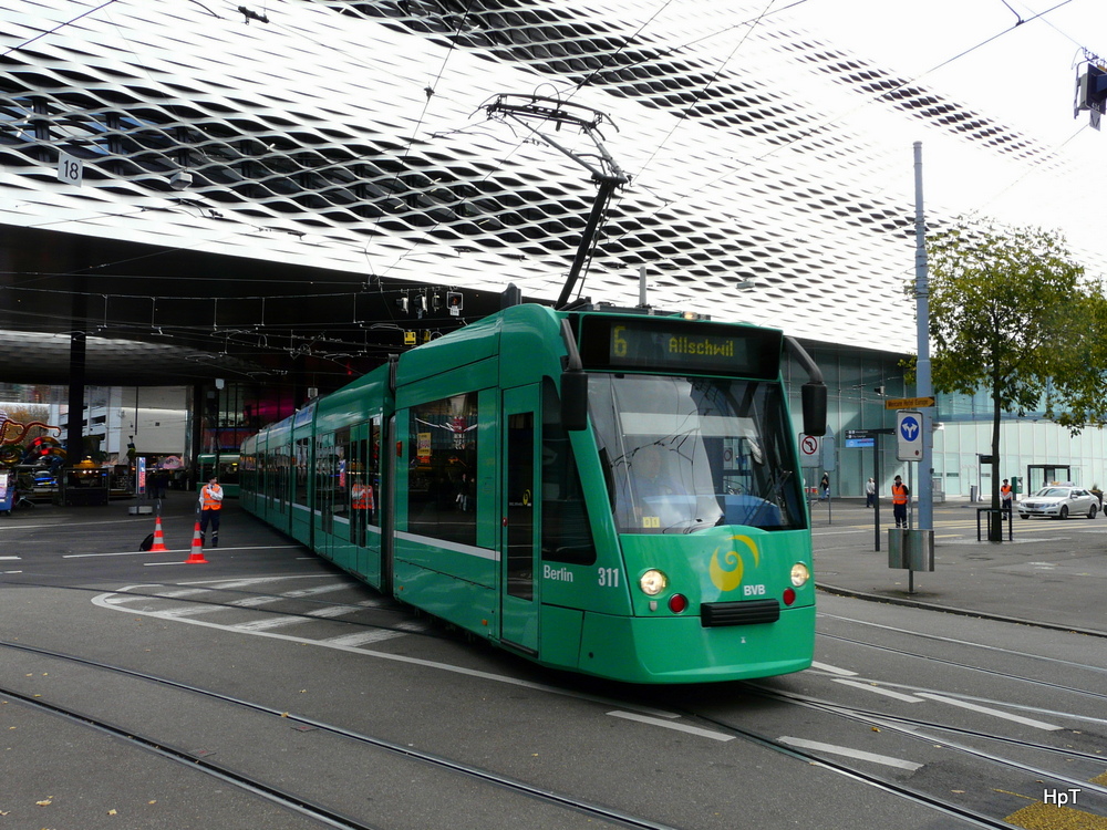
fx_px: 959
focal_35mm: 30
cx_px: 554
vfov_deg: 46.8
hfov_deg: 60.0
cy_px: 415
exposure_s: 1/200
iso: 100
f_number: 4
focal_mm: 4.9
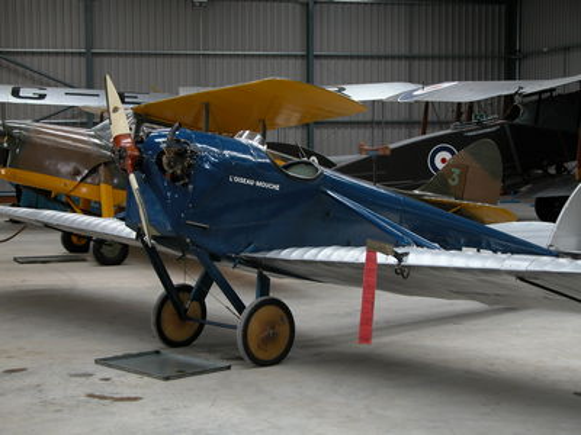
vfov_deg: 21.0
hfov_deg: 27.8
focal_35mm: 70
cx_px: 290
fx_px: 1175
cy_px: 218
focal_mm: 17.8
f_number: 3.3
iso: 100
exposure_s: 1/60.3
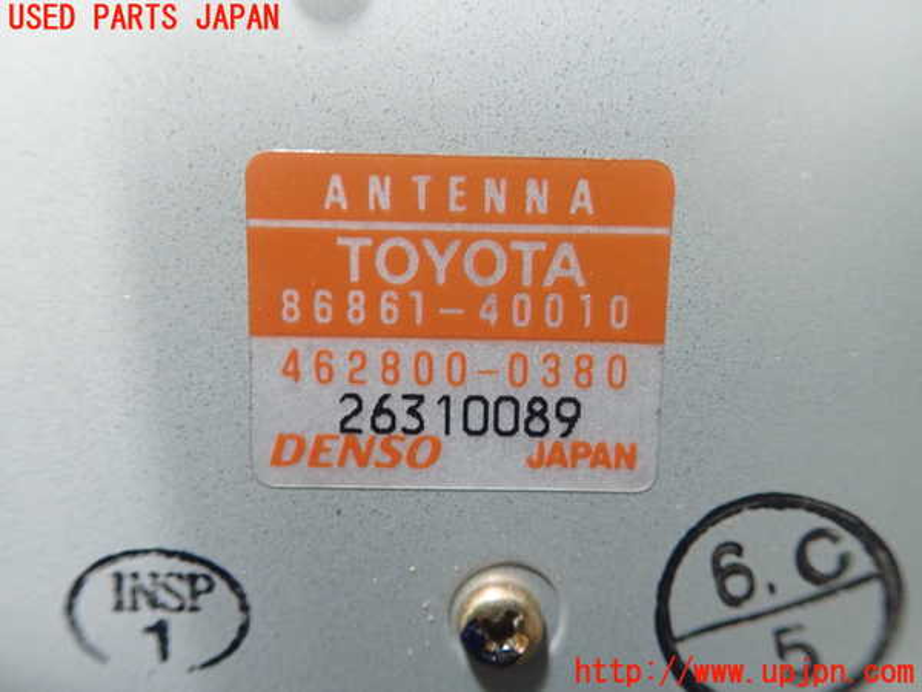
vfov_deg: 46.8
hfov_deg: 60.0
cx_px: 461
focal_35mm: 30
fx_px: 799
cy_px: 346
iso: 800
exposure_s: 1/125
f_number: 2.3
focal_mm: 5.5
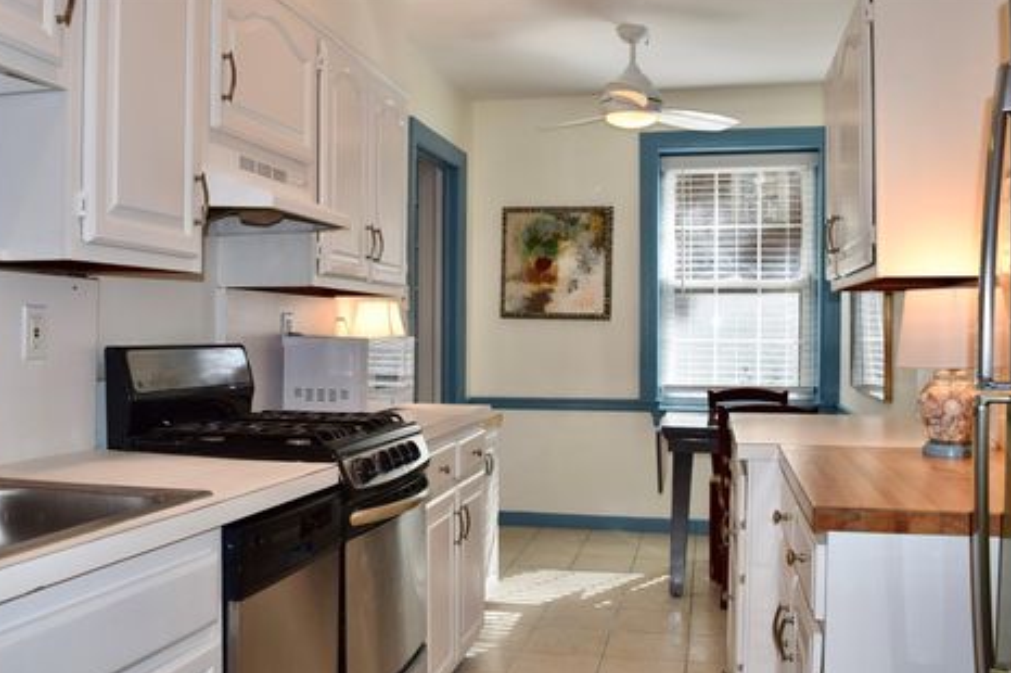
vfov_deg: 44.9
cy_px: 348
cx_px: 510
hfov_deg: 63.7
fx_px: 814
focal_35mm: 29
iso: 200
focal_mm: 18
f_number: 5.6
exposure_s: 1/125
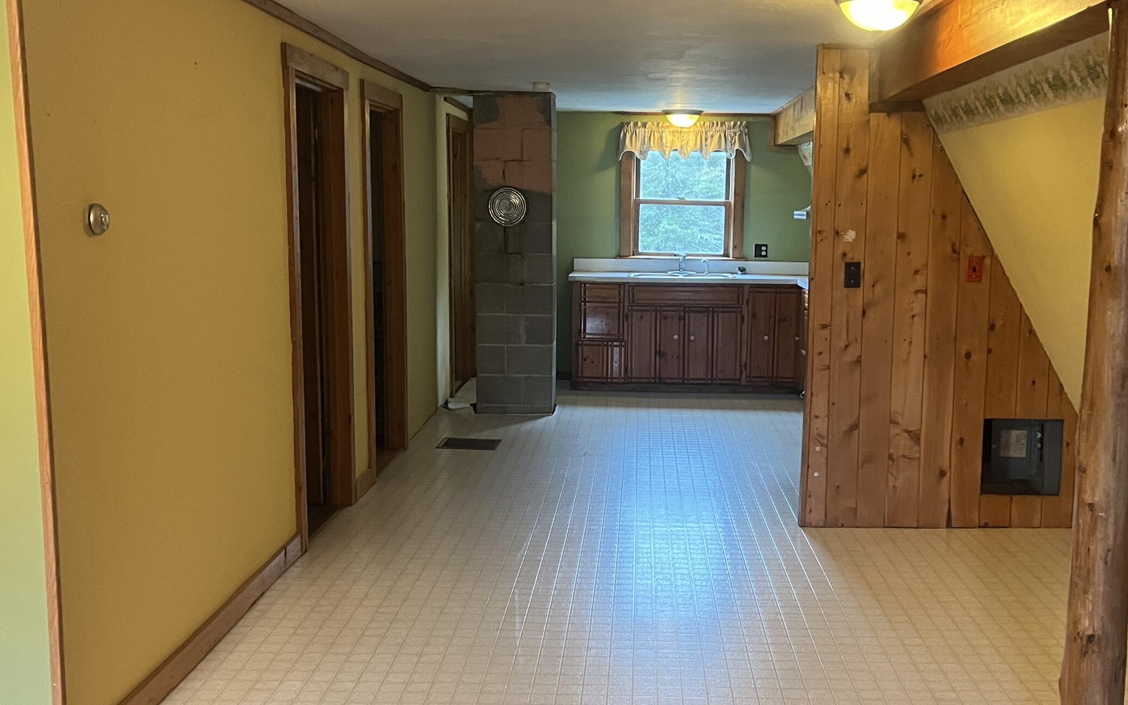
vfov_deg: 32.0
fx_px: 1230
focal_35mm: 40
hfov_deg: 49.0
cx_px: 673
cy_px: 377
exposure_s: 1/40
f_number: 1.6
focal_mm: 5.1
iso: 400
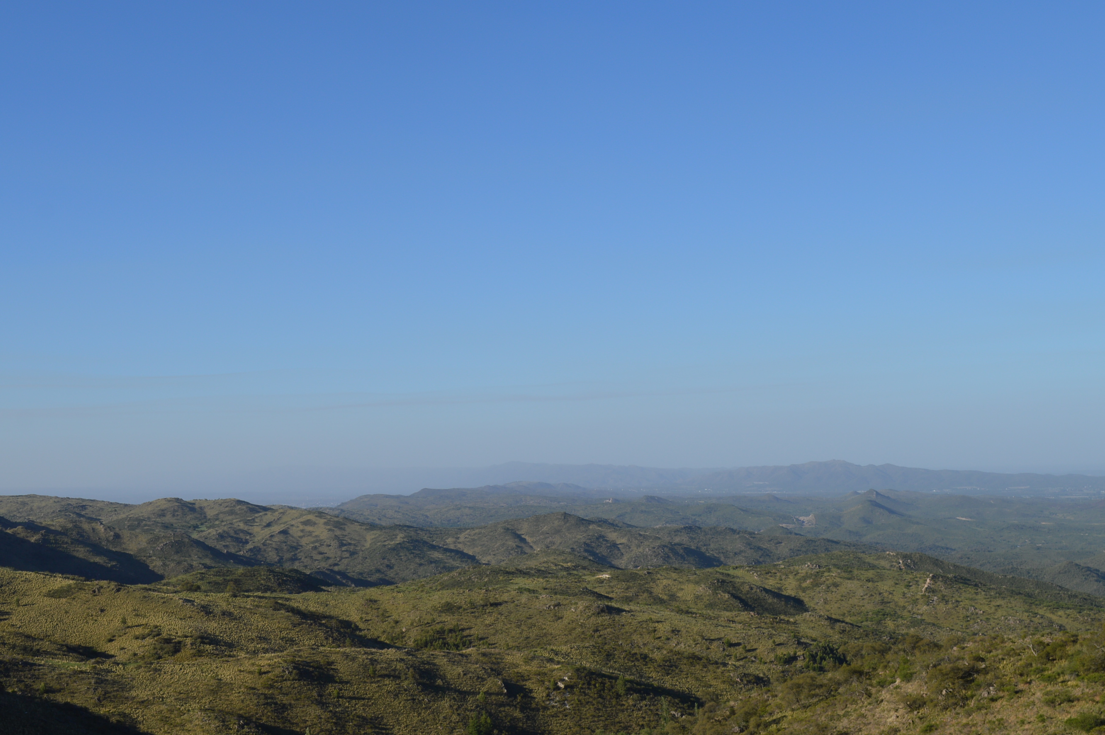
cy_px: 402
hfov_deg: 38.2
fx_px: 1595
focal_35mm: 52
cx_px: 521
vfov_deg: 25.9
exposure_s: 1/250
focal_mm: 30
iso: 100
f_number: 8
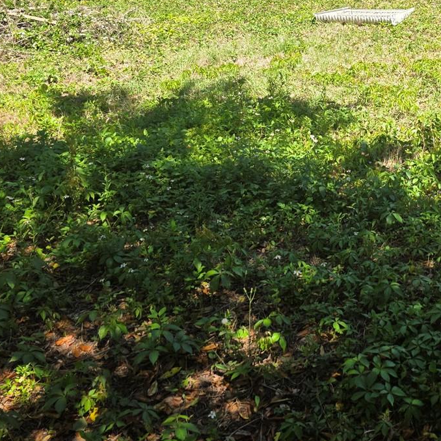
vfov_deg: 34.3
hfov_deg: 33.0
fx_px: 692
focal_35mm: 48
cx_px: 420
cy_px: 91
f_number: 1.7
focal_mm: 6.3
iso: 80
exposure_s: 1/1824
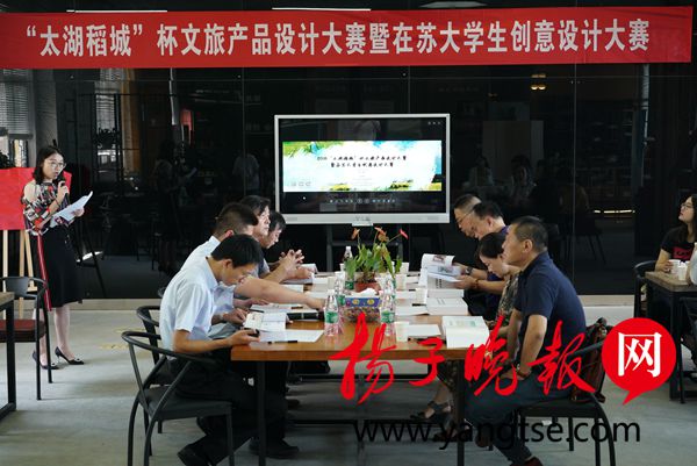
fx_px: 1066
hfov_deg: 36.2
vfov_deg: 24.7
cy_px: 233
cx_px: 348
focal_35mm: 55
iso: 2500
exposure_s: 1/125
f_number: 4.5
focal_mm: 55
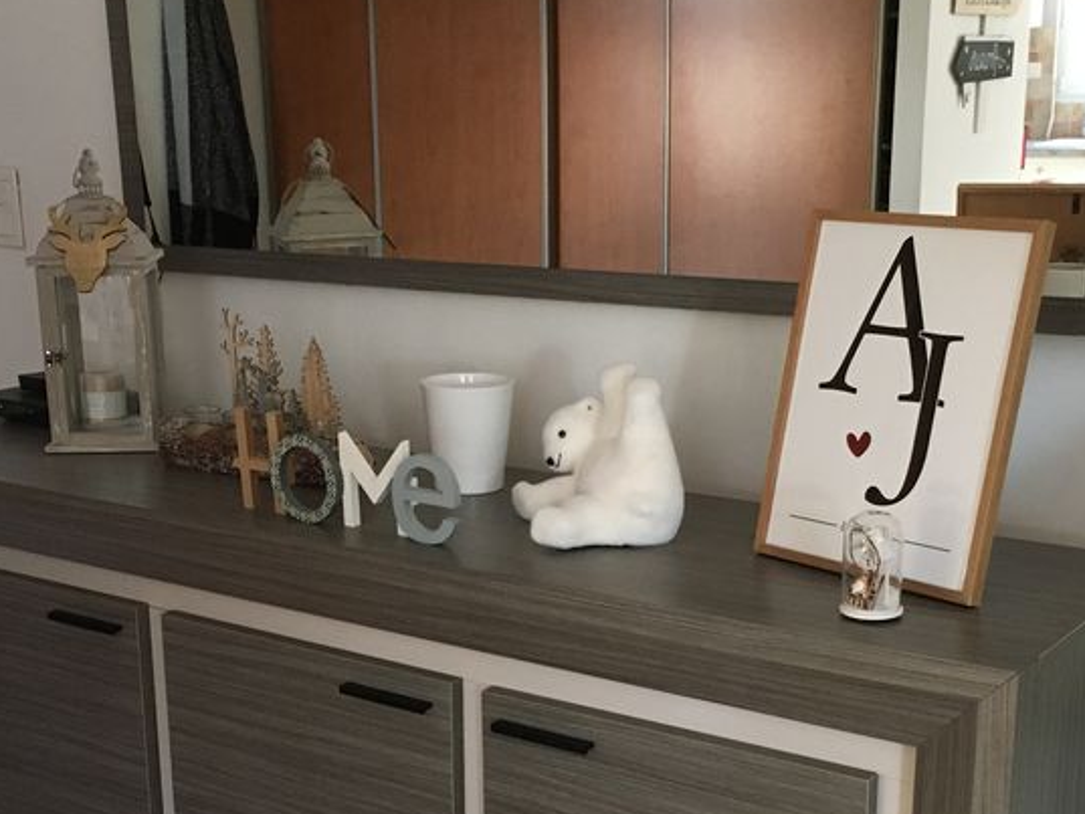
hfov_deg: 35.5
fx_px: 1693
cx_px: 548
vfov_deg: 26.7
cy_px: 600
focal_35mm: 54
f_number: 2.2
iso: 250
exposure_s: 1/33
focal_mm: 4.15
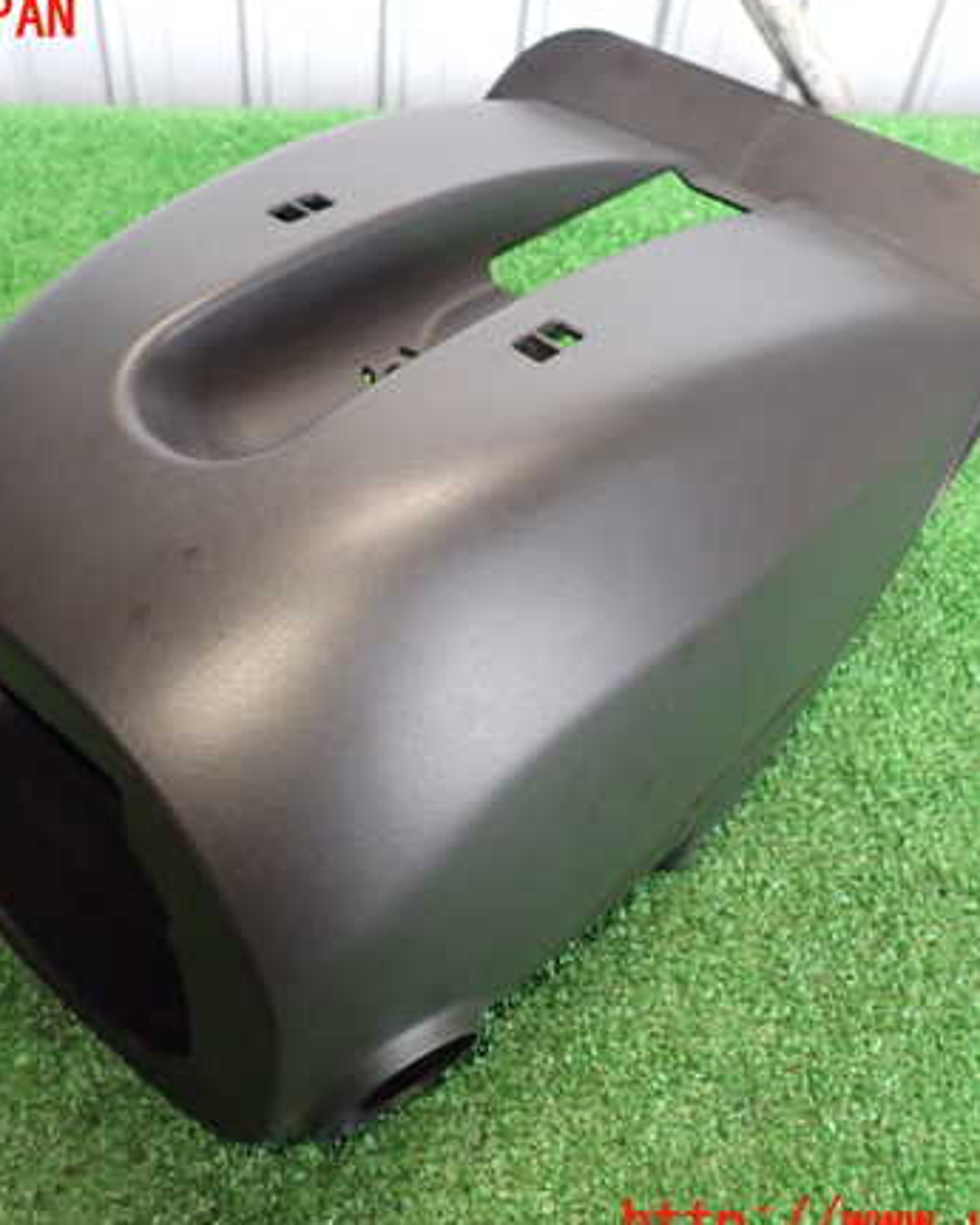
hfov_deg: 43.2
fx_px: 1232
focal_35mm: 34
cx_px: 412
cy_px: 622
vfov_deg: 52.8
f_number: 2.8
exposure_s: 1/30
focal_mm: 4.5
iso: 800
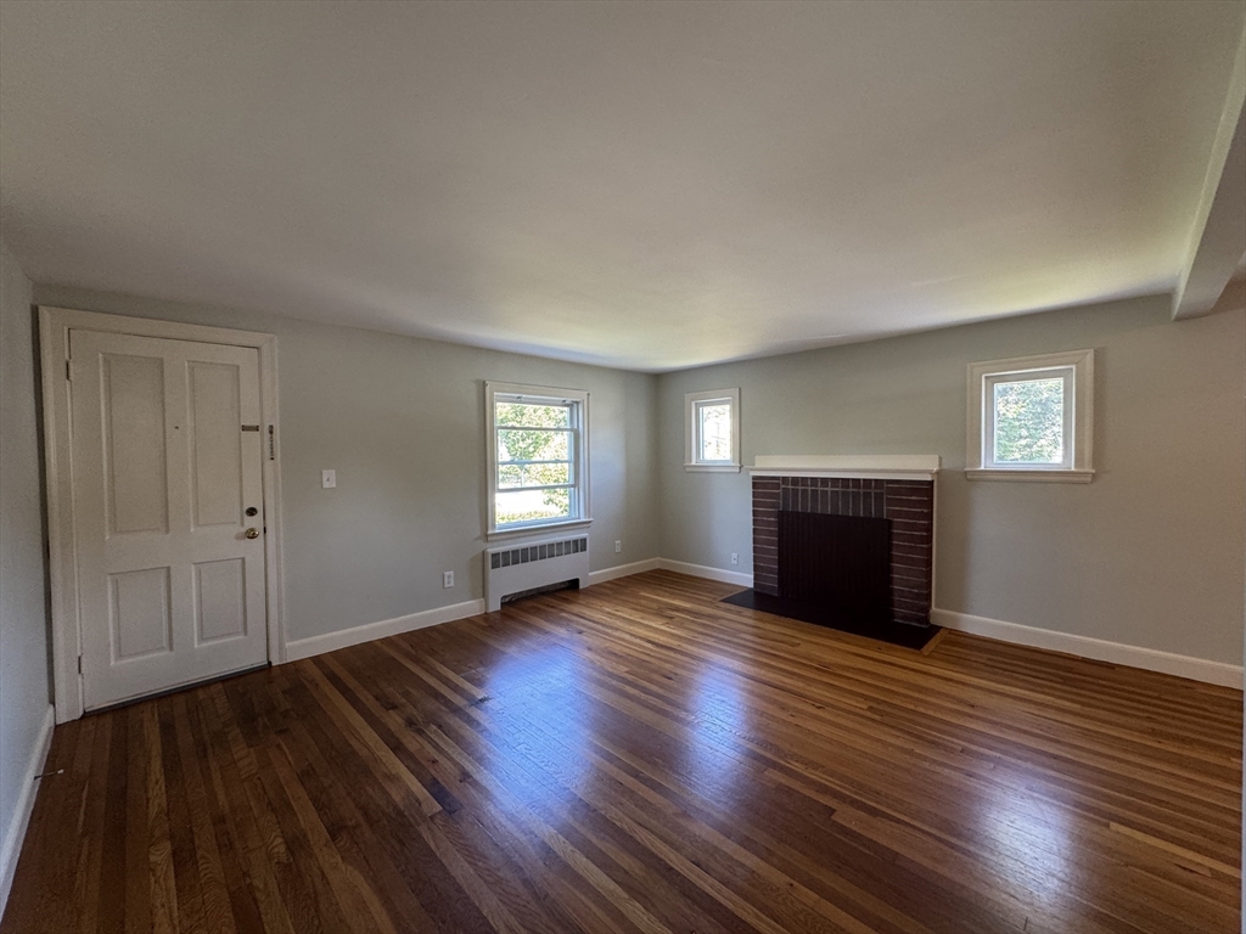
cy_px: 467
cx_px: 623
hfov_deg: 102.1
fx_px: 504
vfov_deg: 85.7
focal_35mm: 14
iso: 160
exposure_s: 1/60
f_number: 2.2
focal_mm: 2.22
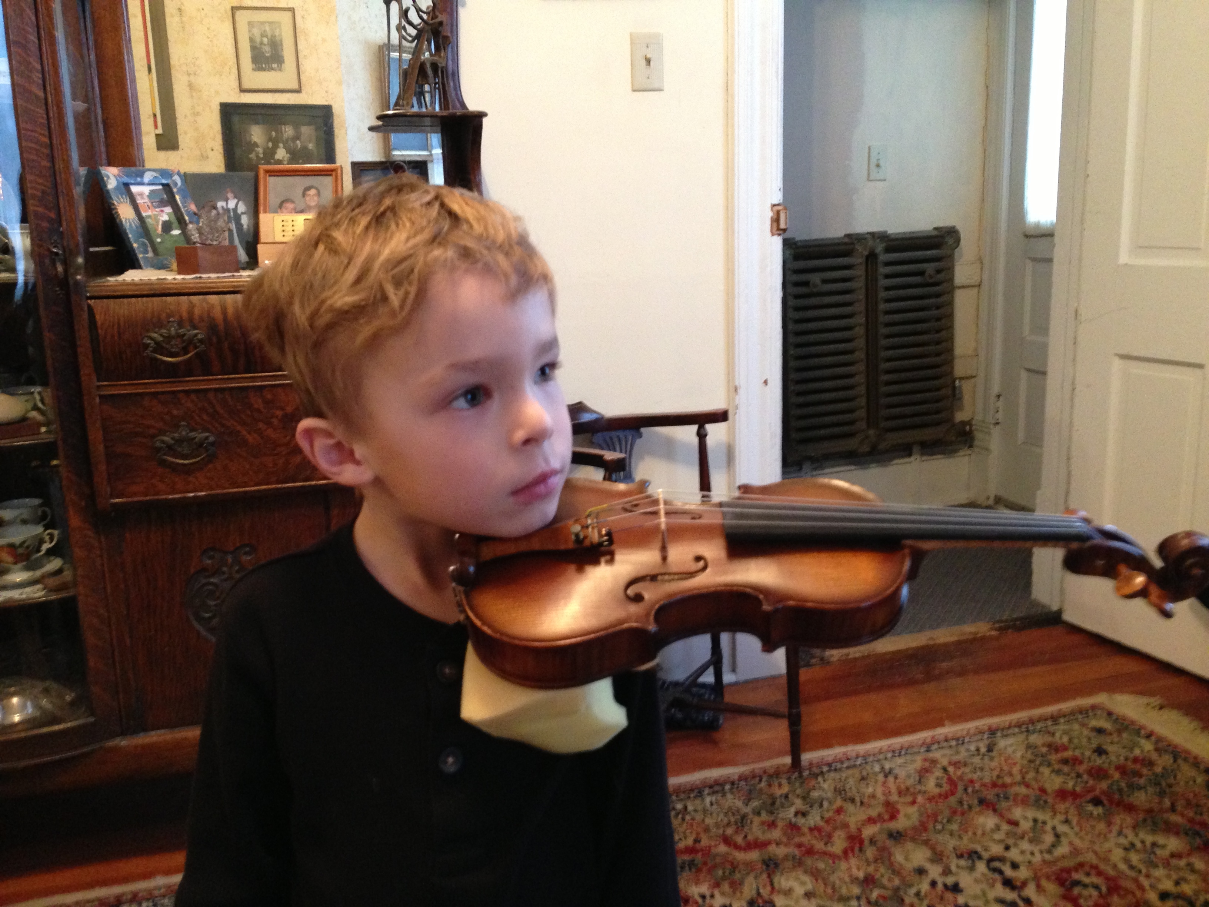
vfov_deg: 42.9
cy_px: 454
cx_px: 604
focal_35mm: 33
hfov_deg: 55.4
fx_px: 1153
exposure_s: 1/20
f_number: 2.4
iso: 400
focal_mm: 4.13
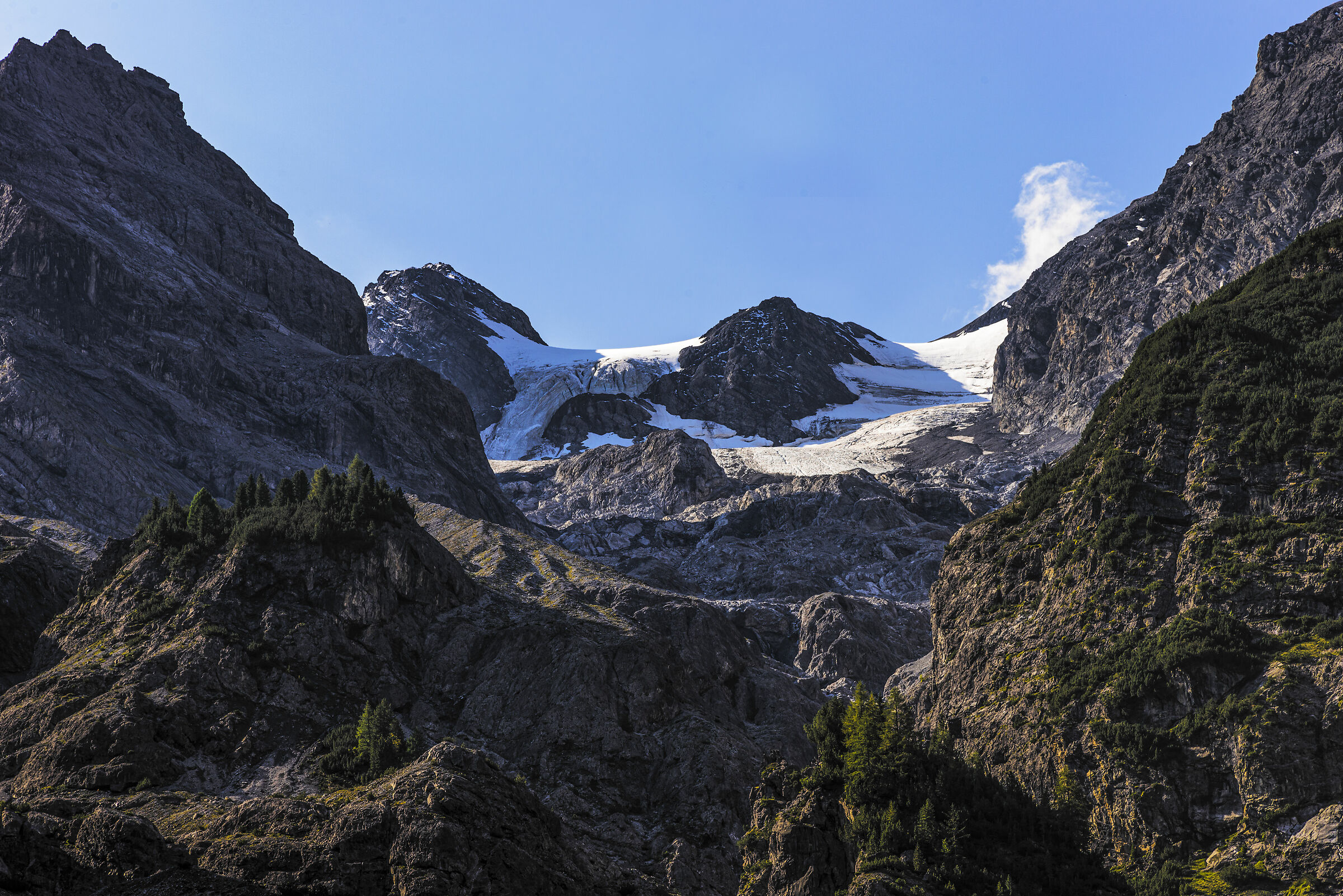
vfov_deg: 11.4
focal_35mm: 120
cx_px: 672
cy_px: 448
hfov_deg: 17.1
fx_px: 4478
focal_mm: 120
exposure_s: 1/125
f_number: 13
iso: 110
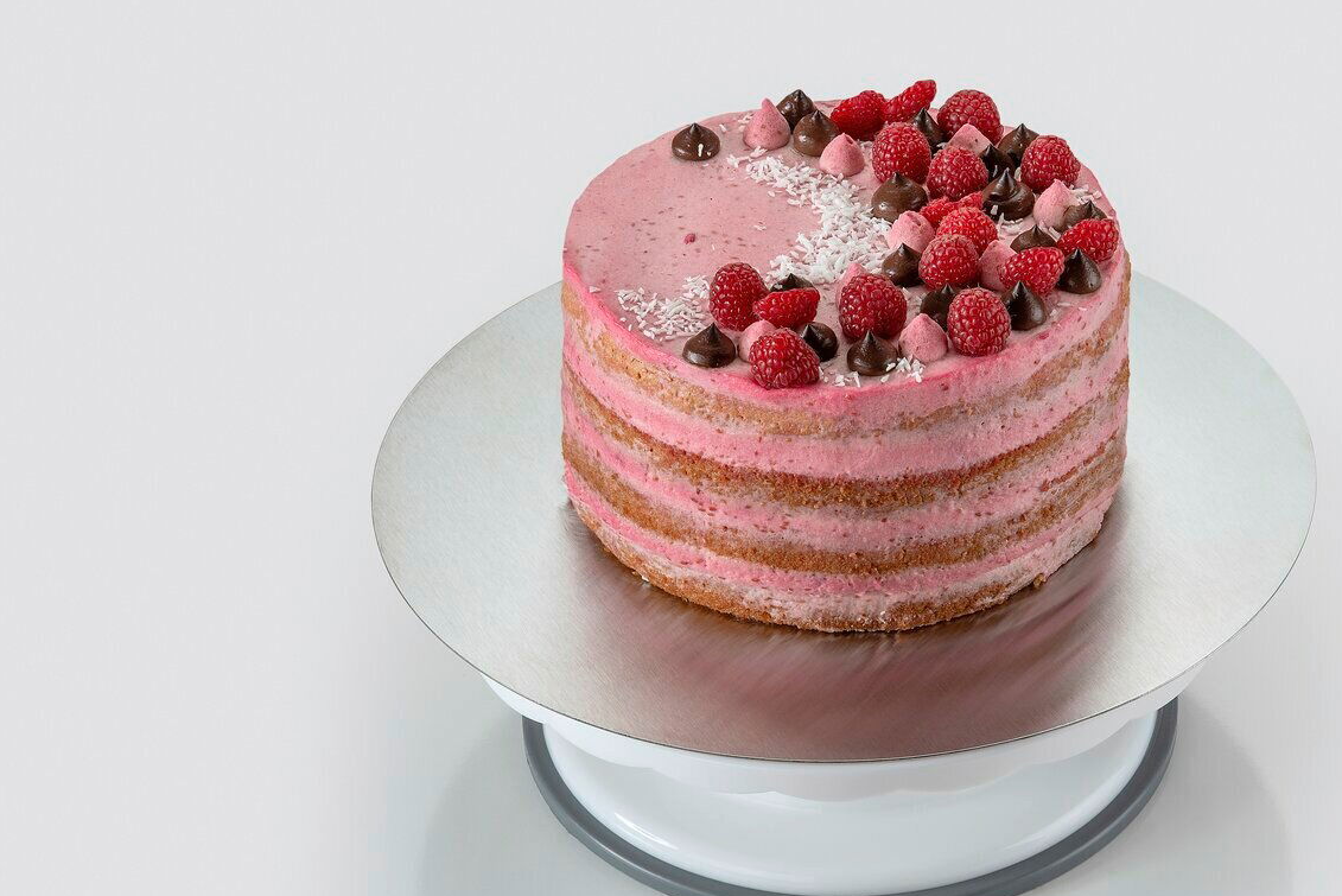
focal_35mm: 99
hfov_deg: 20.6
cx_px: 804
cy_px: 479
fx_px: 3692
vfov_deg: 13.8
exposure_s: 1/100
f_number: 16
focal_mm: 70
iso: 80
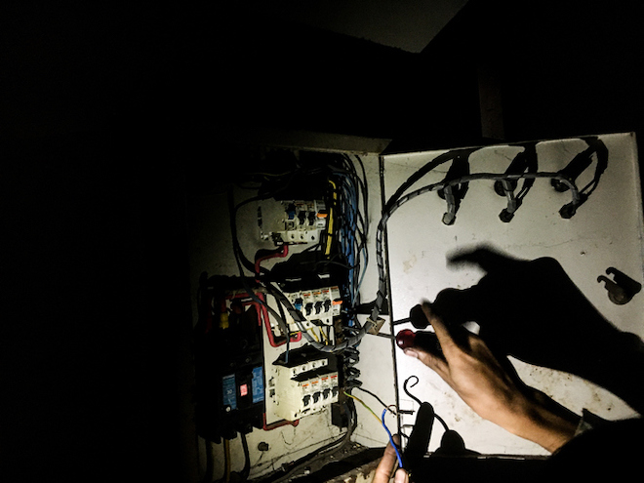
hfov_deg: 61.7
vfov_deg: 48.2
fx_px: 540
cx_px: 322
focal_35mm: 29
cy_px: 242
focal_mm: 4.15
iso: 200
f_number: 2.2
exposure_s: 1/20
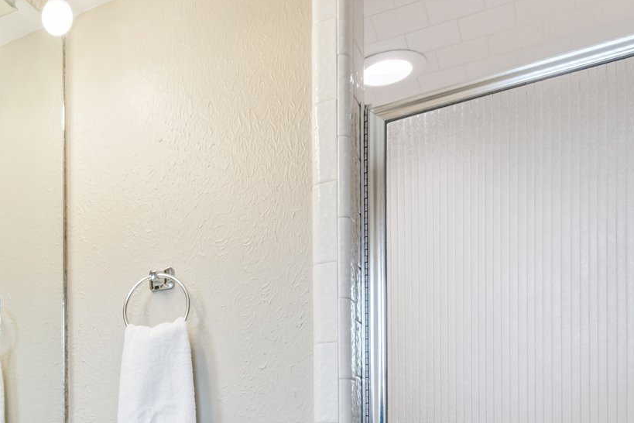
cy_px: 500
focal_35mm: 40
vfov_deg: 29.1
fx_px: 704
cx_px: 73
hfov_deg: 44.4
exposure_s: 1/25
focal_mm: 16
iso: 200
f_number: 7.1
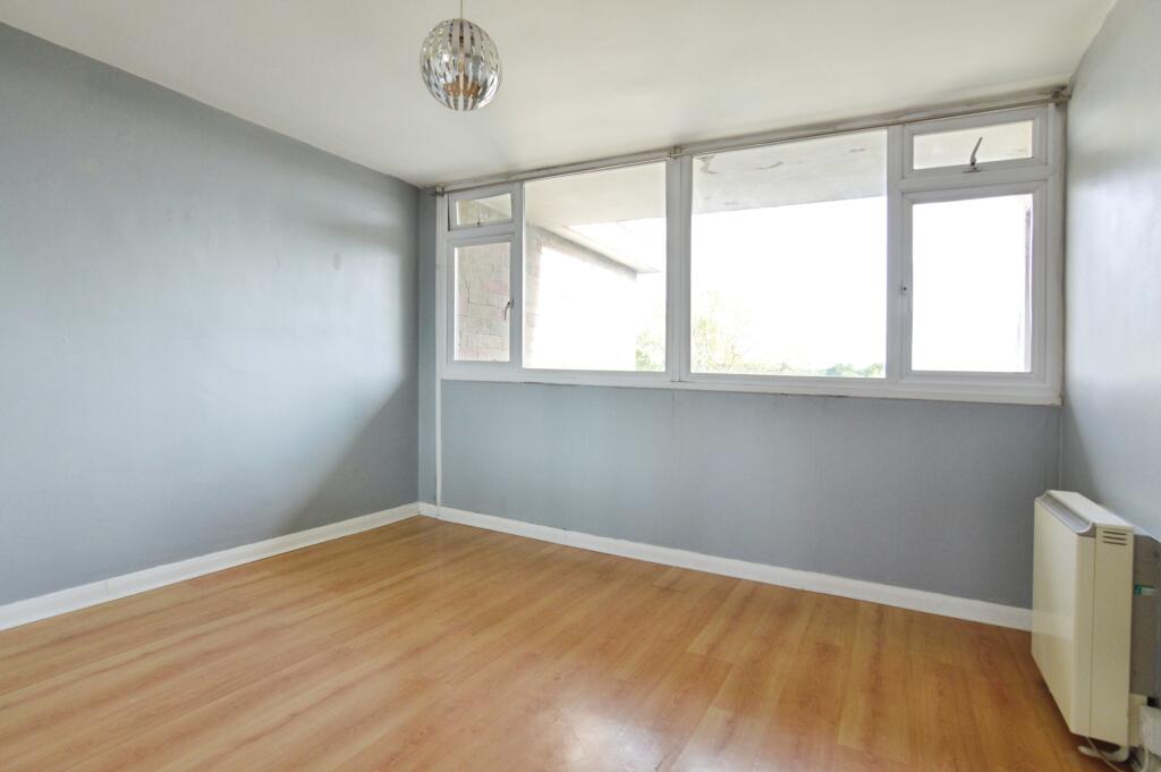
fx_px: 556
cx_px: 580
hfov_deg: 92.5
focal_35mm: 17
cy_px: 386
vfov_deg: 69.6
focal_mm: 11.5
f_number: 5.6
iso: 400
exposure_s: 1/125
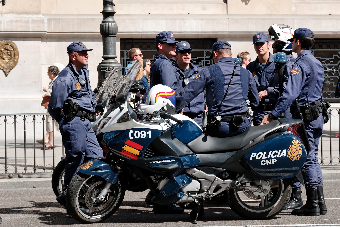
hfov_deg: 18.2
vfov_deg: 12.2
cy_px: 114
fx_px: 1062
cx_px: 170
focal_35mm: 112
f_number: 8
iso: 200
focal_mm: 75
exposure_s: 1/400
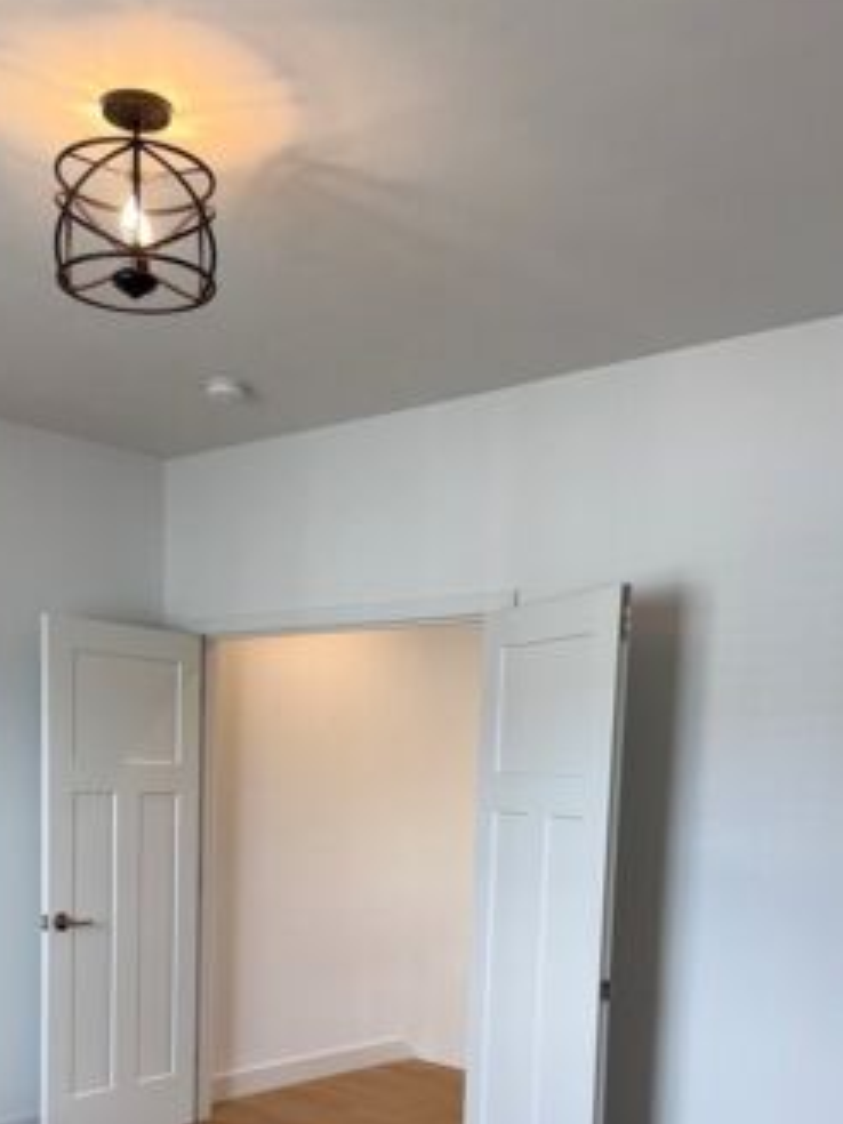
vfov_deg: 45.6
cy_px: 889
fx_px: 1266
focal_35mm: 39
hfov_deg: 36.8
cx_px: 363
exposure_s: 1/120
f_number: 1.78
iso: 100
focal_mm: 6.76
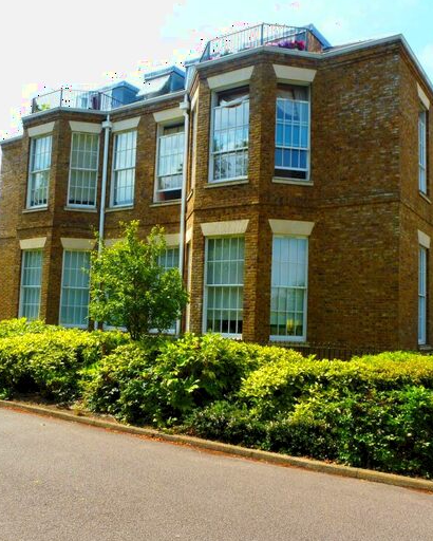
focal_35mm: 32
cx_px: 222
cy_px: 272
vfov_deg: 55.6
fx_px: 512
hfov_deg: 45.8
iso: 100
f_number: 4
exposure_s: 1/400
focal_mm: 4.3
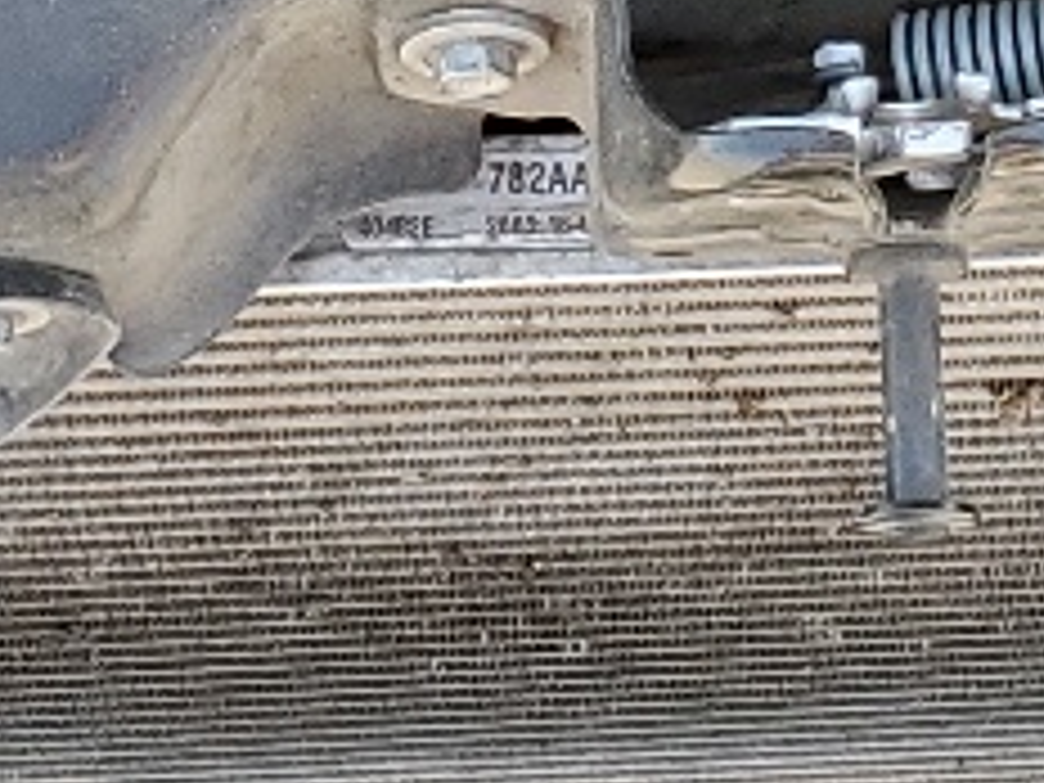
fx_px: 5399
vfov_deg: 7.3
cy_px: -1638
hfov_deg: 11.0
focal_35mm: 179
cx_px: 783
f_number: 1.5
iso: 50
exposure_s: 1/256
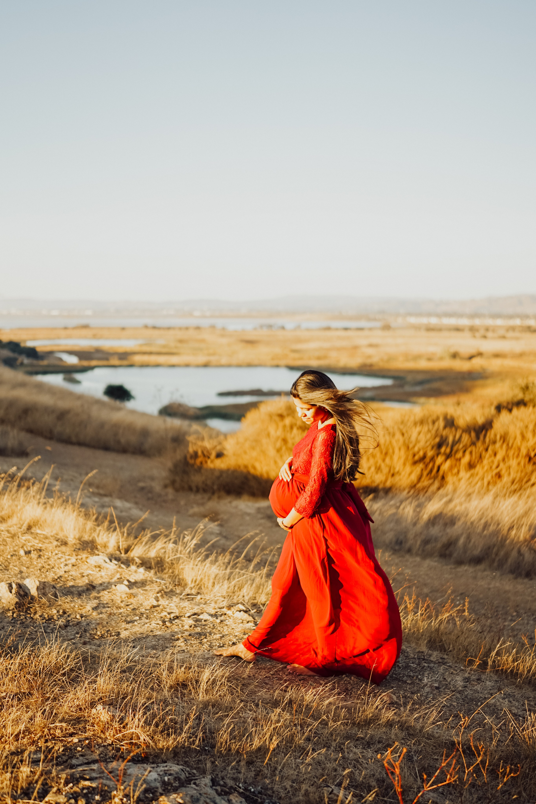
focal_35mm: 35
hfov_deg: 37.9
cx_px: 268
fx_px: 782
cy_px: 402
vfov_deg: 54.4
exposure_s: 1/2000
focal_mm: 35
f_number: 1.4
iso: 100
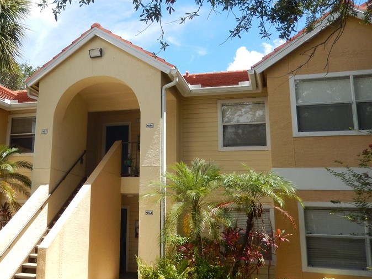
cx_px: 102
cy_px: 123
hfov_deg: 47.5
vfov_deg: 37.6
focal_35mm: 38
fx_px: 408
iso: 125
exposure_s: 1/800
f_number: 3.4
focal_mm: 4.5
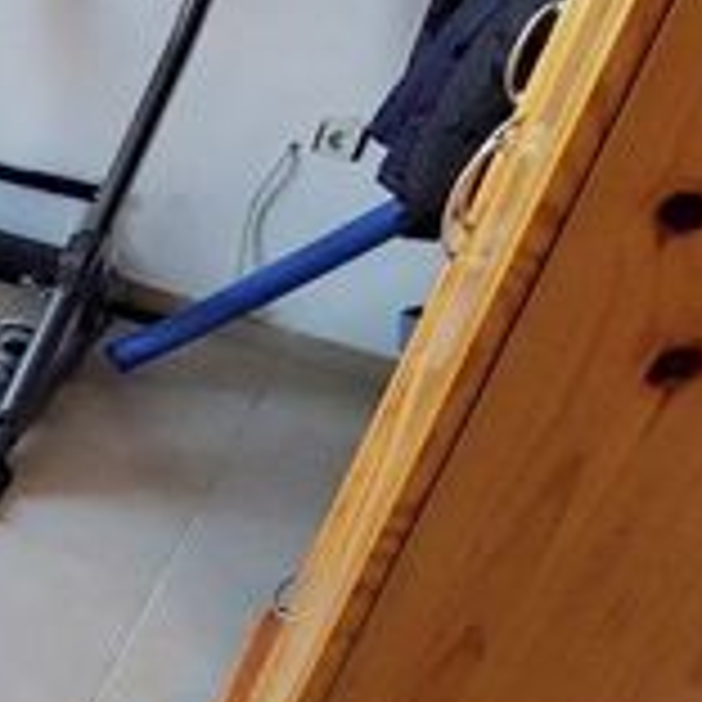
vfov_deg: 32.7
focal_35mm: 52
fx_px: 1193
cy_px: 302
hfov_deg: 19.9
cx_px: -655
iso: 80
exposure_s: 1/100
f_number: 2.2
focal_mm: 1.74
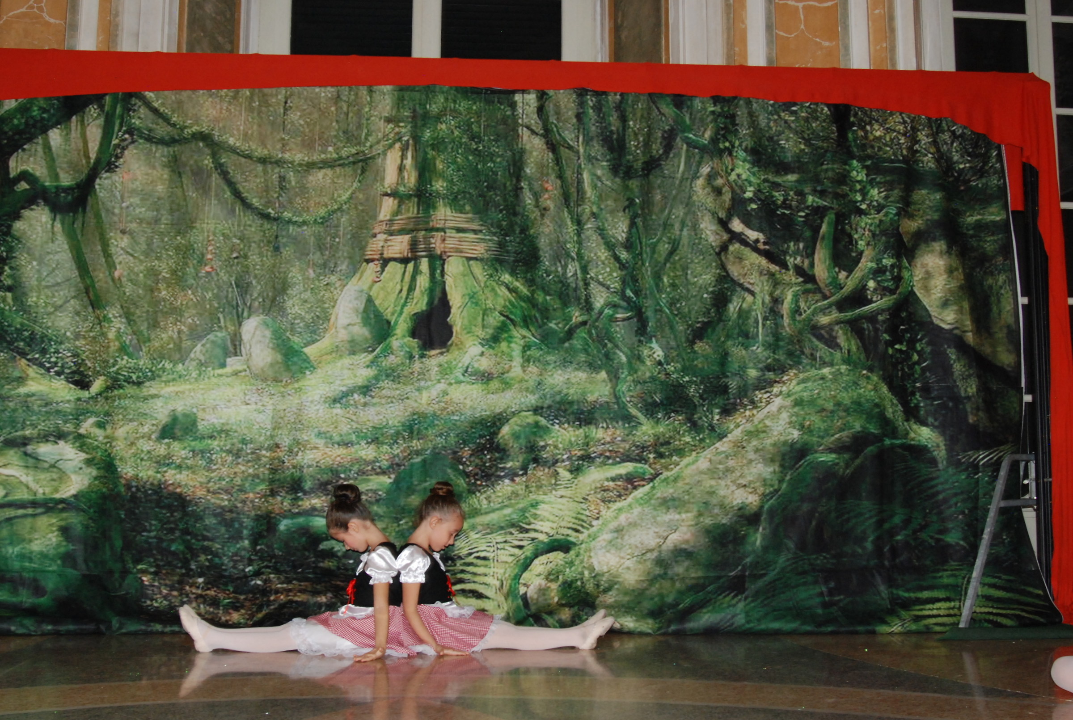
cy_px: 360
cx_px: 536
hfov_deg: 53.0
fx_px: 1075
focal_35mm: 36
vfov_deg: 37.0
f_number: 5.6
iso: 800
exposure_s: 1/60
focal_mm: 24
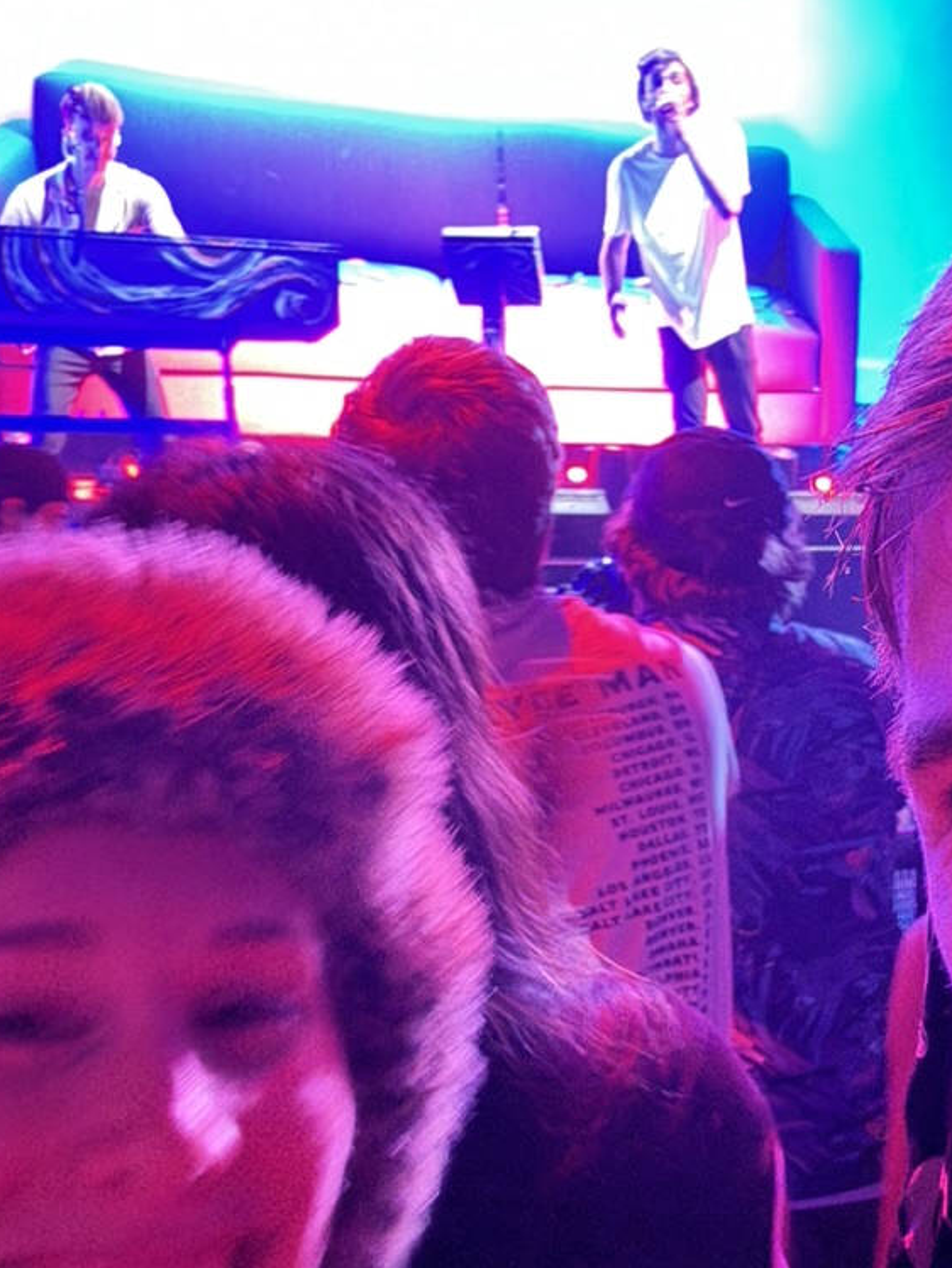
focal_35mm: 41
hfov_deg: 34.8
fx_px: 1503
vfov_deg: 45.7
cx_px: 628
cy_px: 591
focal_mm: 2.69
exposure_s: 1/15
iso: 1000
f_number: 1.9
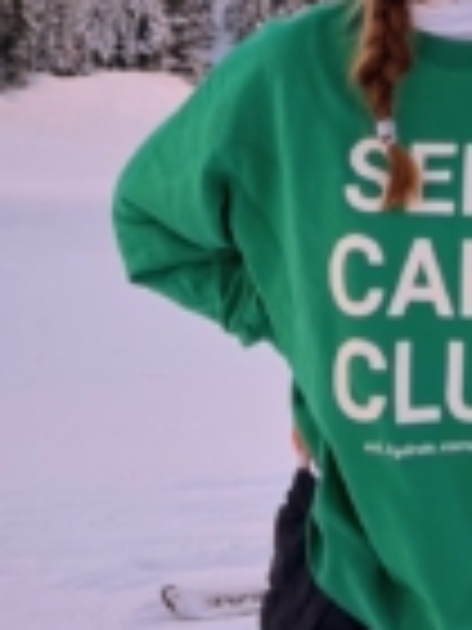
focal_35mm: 78
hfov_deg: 18.6
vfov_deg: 21.5
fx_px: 1418
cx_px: 416
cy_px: -284
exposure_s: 1/561
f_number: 1.5
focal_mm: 5.7
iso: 50
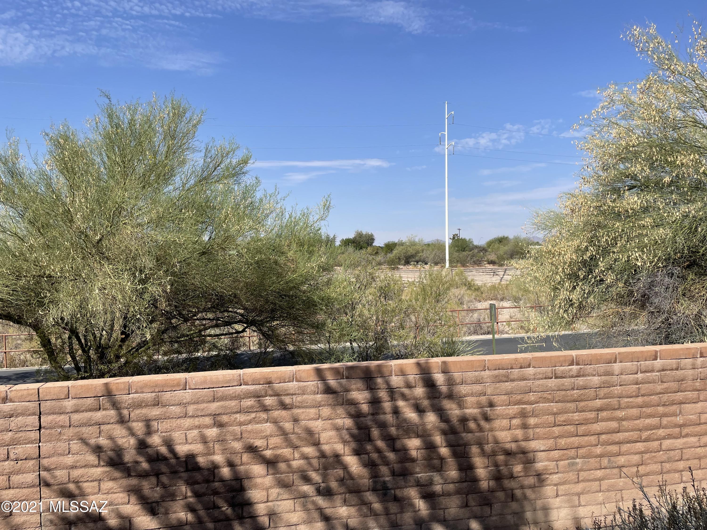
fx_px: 531
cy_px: 265
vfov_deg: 53.1
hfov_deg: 67.3
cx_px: 354
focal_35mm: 26
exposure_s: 1/4000
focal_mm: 4.2
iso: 32
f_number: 1.6
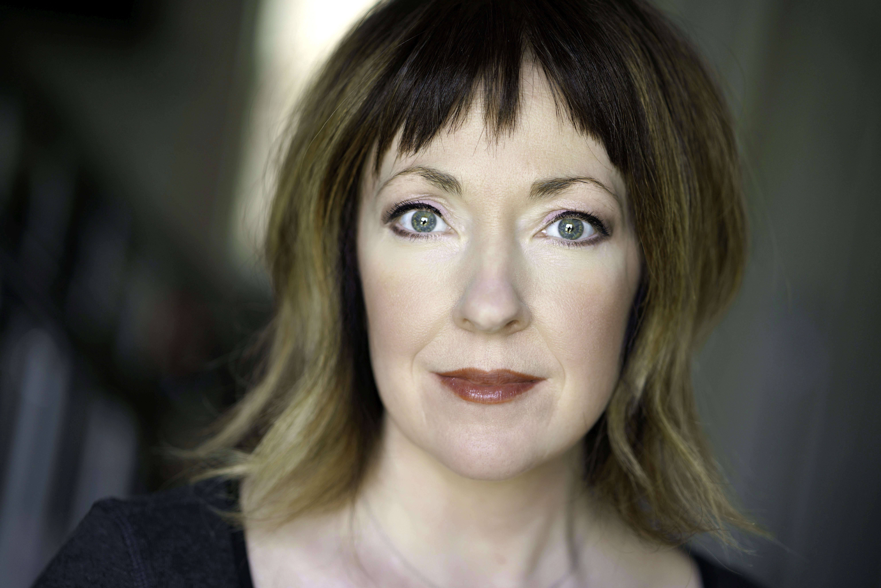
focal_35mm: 85
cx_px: 440
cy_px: 294
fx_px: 2080
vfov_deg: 16.1
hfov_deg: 23.9
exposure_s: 1/400
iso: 160
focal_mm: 85
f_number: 1.8
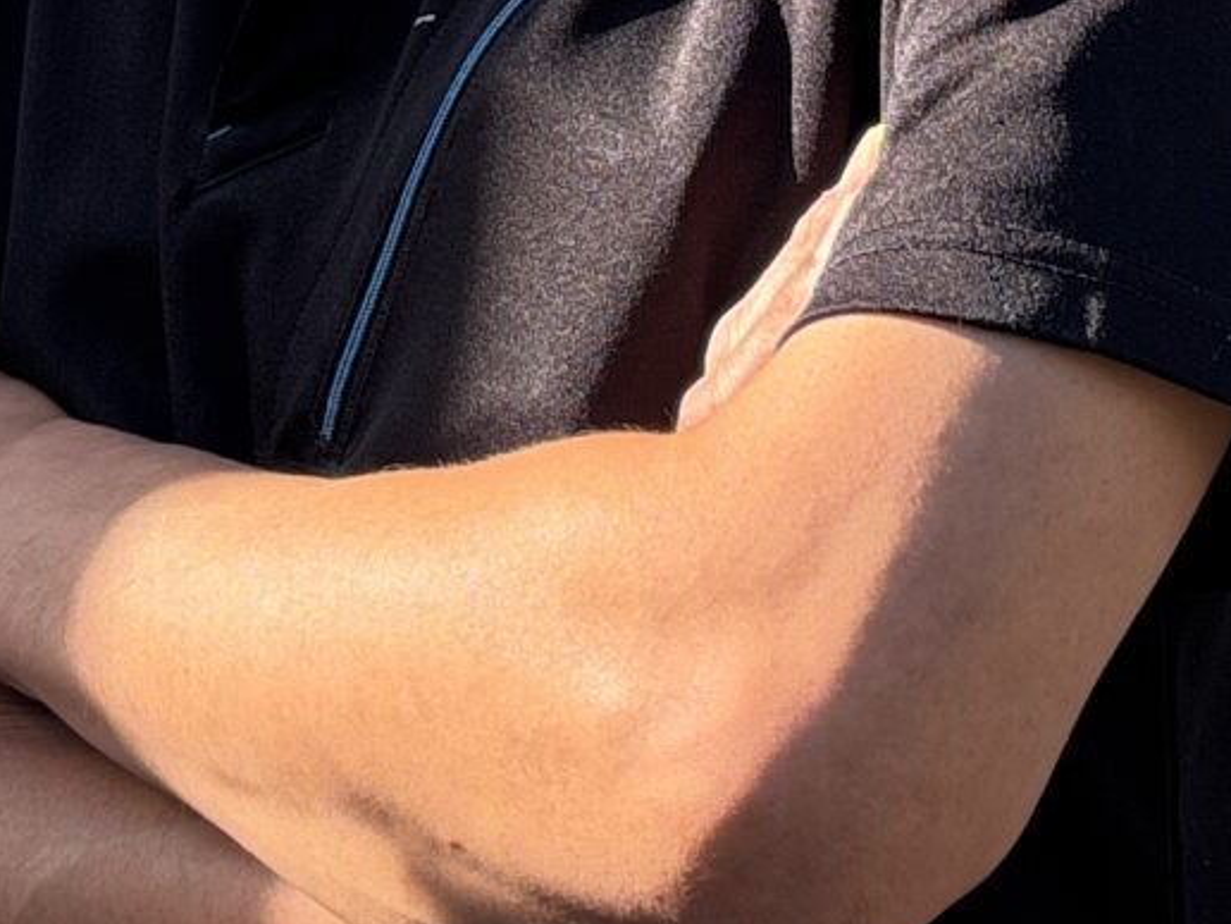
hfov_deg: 15.3
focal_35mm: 129
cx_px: 487
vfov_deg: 11.1
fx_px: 4587
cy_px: -425
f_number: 1.6
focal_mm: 5.96
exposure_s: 1/758
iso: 50
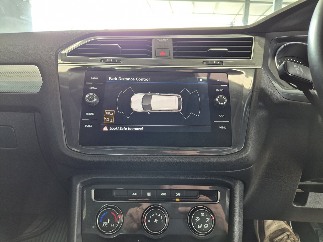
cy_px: 121
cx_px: 162
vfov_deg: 58.9
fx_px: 215
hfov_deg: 73.9
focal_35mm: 23
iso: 400
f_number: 1.8
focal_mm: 5.4
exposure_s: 1/100
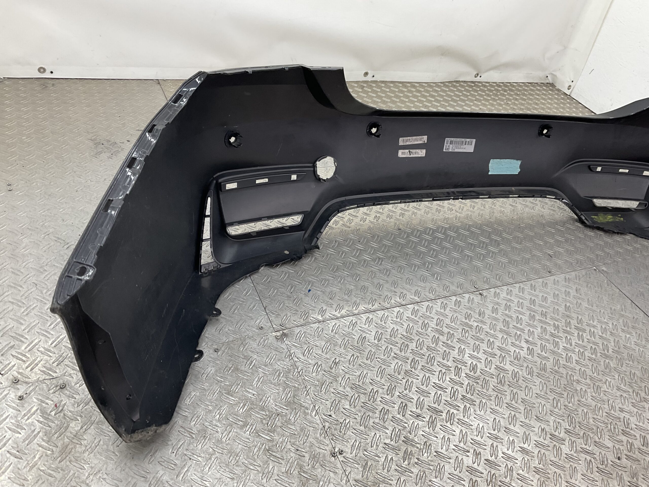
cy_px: 244
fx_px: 544
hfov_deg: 61.7
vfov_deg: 48.2
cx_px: 324
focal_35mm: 29
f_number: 1.8
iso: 40
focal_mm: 3
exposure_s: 1/120
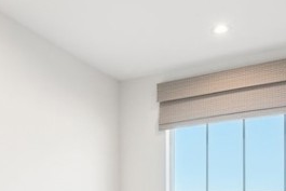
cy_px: 208
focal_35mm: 54
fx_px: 429
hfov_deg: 35.6
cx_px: 55
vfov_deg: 23.6
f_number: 8
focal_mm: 14
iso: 200
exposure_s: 1/30
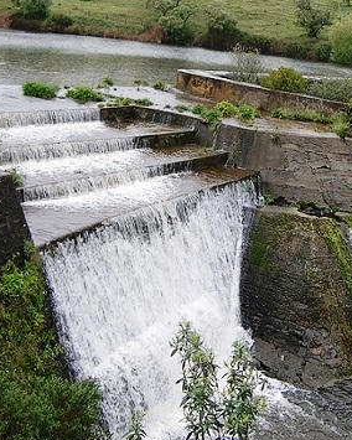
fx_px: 677
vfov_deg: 36.0
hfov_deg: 28.7
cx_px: 265
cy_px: 224
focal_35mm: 52
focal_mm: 6.9
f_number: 3
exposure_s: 1/80
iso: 64
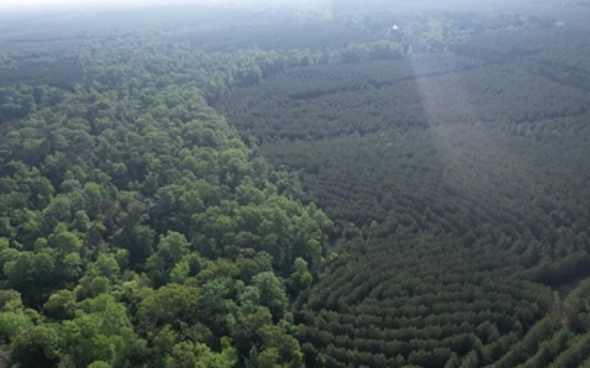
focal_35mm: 25
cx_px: 285
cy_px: 180
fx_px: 402
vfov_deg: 49.2
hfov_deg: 72.6
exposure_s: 1/1250
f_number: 2.8
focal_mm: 8.38
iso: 110
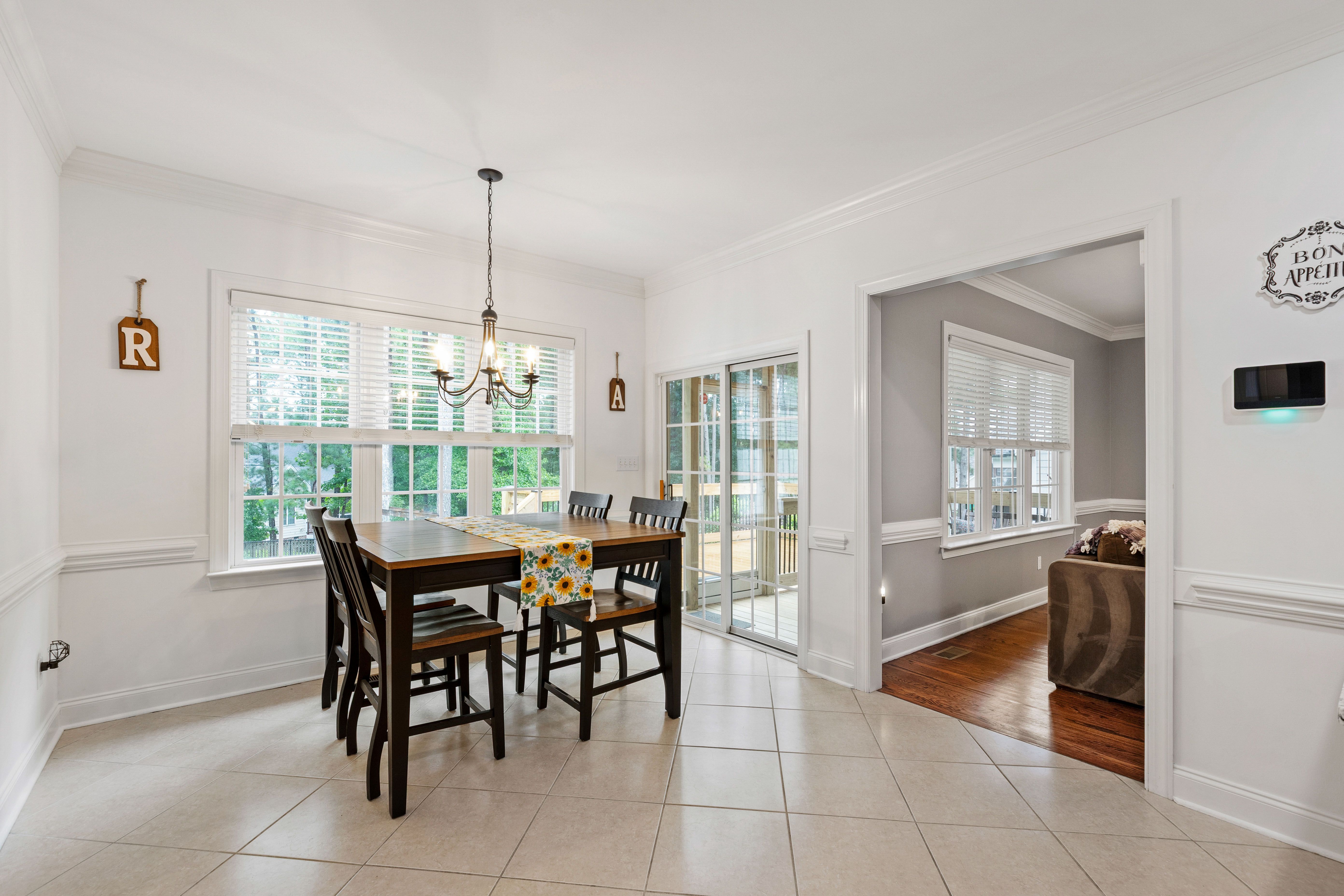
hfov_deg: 100.4
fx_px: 560
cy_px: 448
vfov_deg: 77.3
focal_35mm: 15
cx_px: 672
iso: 100
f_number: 8
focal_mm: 10
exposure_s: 1/2
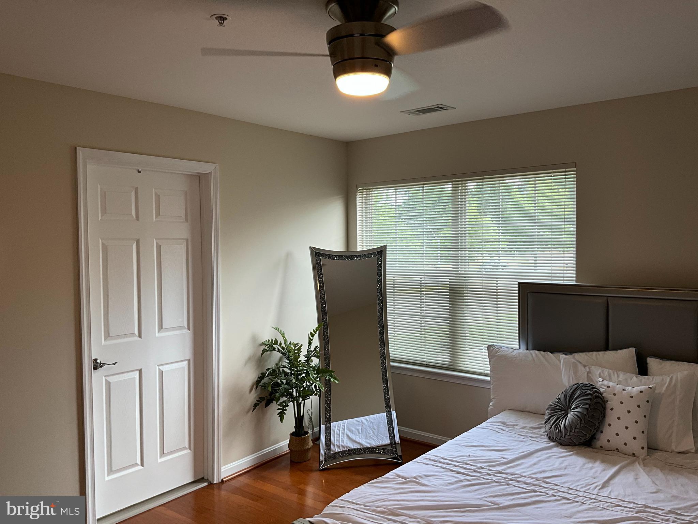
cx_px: 349
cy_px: 262
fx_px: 585
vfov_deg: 48.2
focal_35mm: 29
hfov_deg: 61.7
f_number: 1.8
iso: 40
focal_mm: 3
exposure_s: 1/122
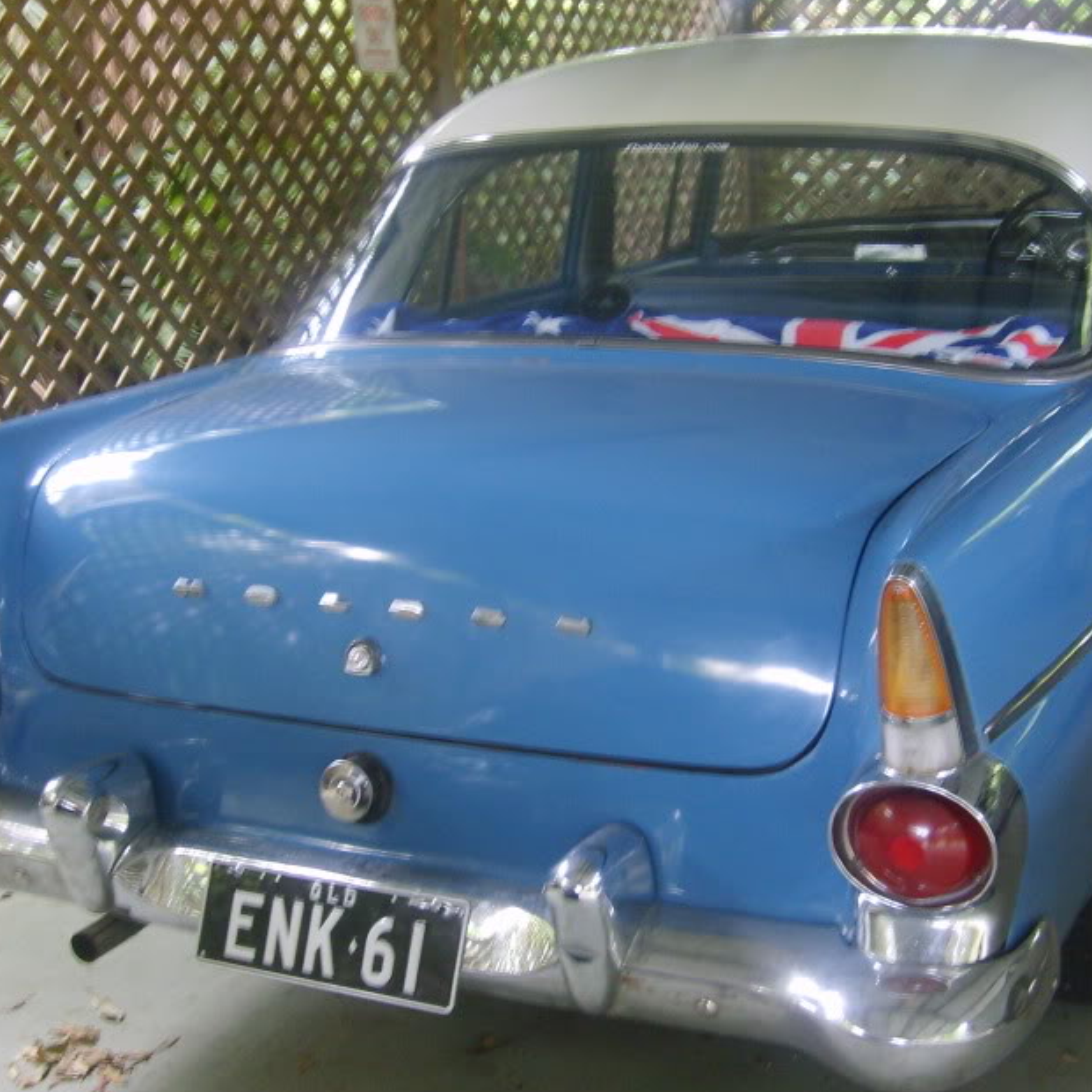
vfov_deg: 33.4
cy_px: 570
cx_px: 663
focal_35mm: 51
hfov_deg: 33.3
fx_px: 1820
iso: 139
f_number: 2.8
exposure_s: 1/8
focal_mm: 5.8
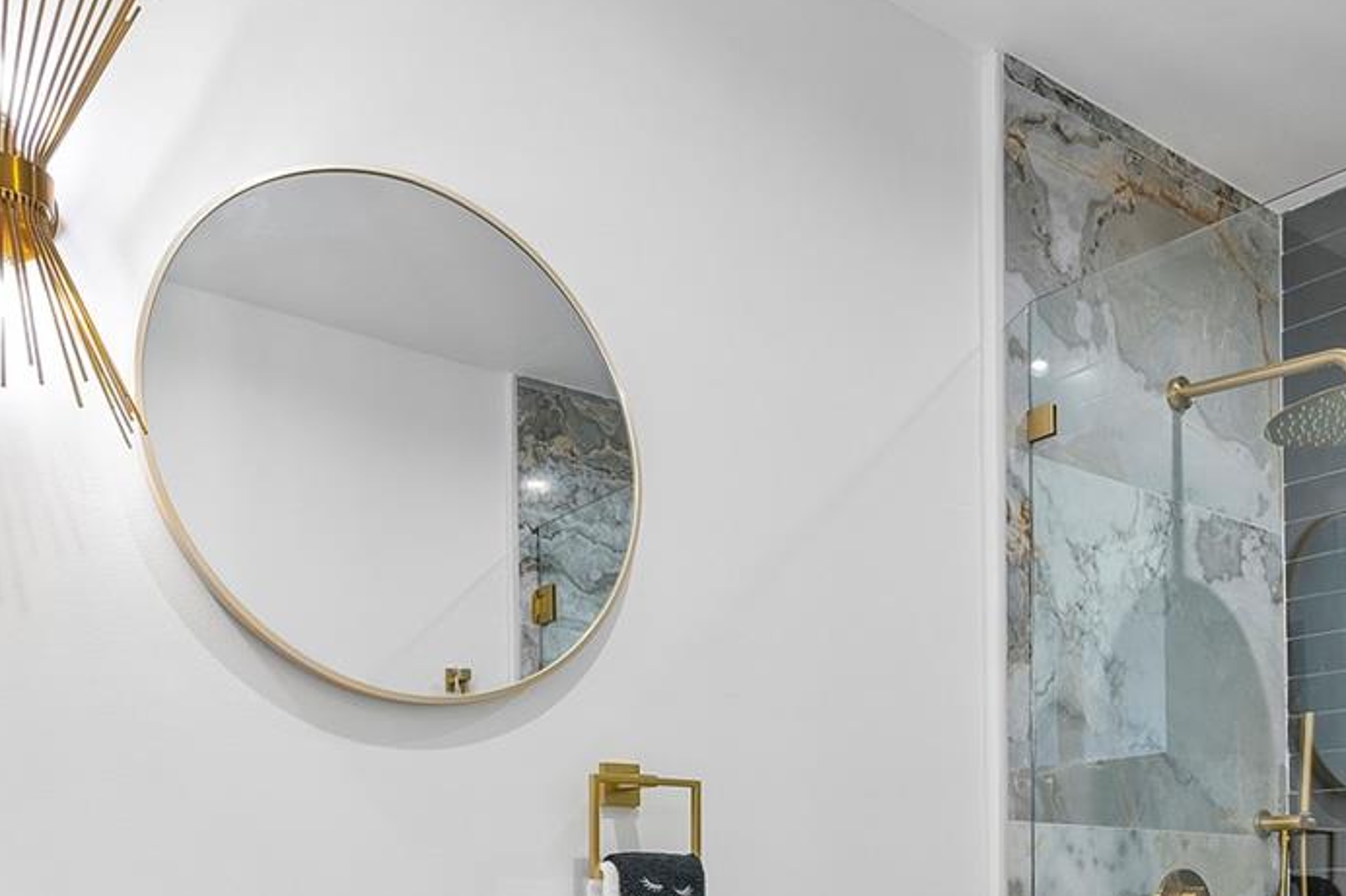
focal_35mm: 37
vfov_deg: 32.9
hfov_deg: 51.6
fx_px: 1383
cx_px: 801
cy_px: 902
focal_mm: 16
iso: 640
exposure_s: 1/13
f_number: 10
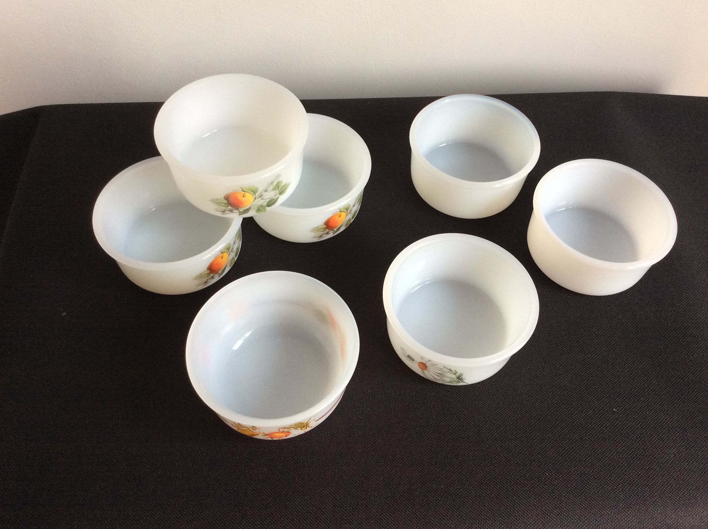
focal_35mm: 33
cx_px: 363
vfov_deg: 42.8
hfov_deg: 55.4
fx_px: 674
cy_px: 256
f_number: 2.4
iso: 64
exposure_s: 1/100
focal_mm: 3.3
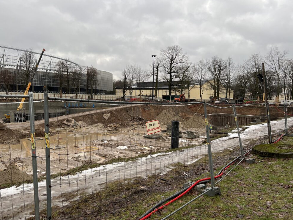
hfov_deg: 65.3
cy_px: 108
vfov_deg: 51.4
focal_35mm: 27
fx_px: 229
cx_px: 145
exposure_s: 1/394
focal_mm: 5.7
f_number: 1.5
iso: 50
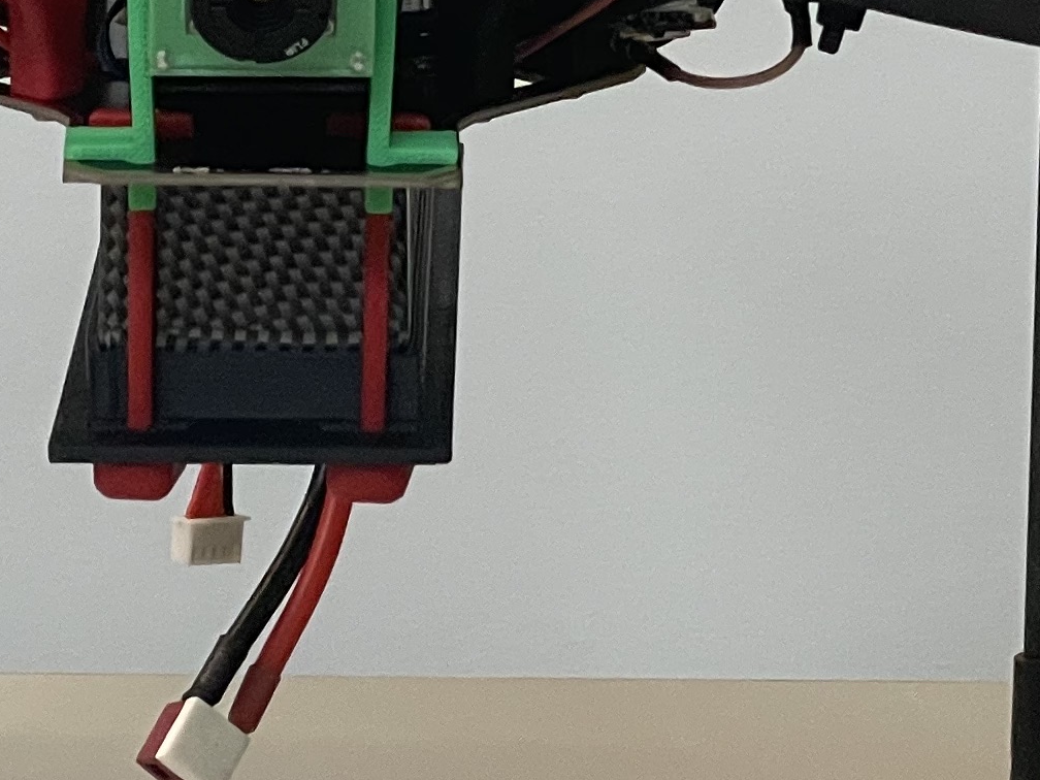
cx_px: 257
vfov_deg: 7.1
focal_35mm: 208
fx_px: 6249
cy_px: 269
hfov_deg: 9.5
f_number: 2
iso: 200
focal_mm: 6
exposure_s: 1/93
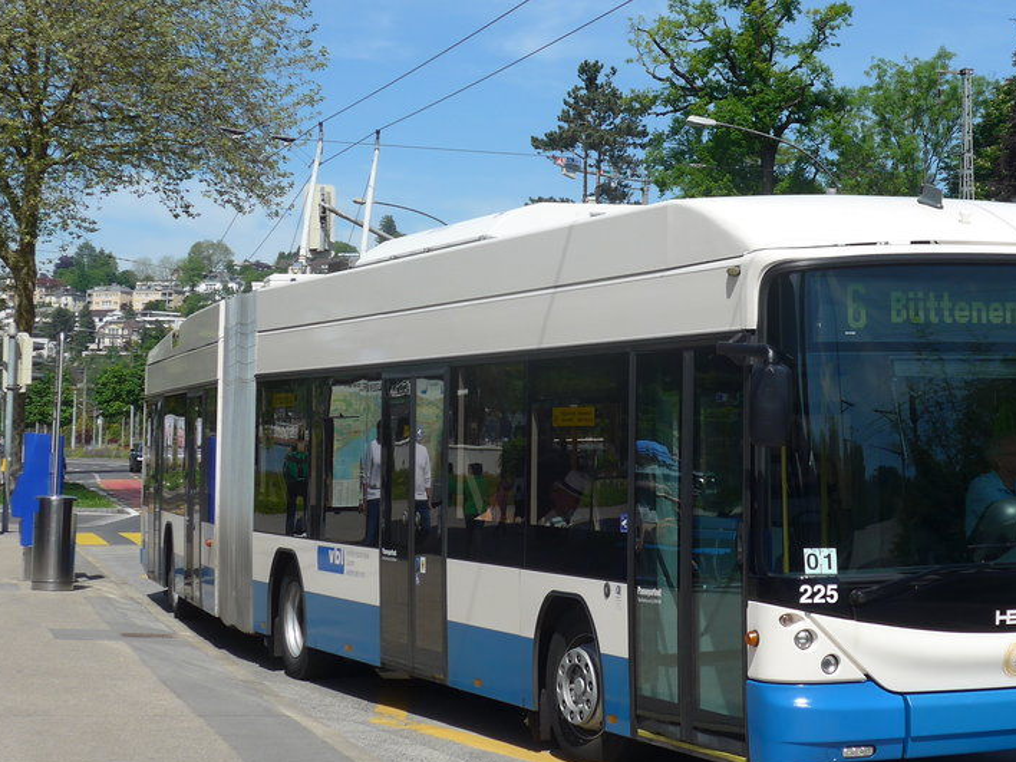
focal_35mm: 83
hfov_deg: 23.4
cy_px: 313
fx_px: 2436
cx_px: 690
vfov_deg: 17.8
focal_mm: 10.1
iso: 80
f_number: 3.2
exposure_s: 1/1300
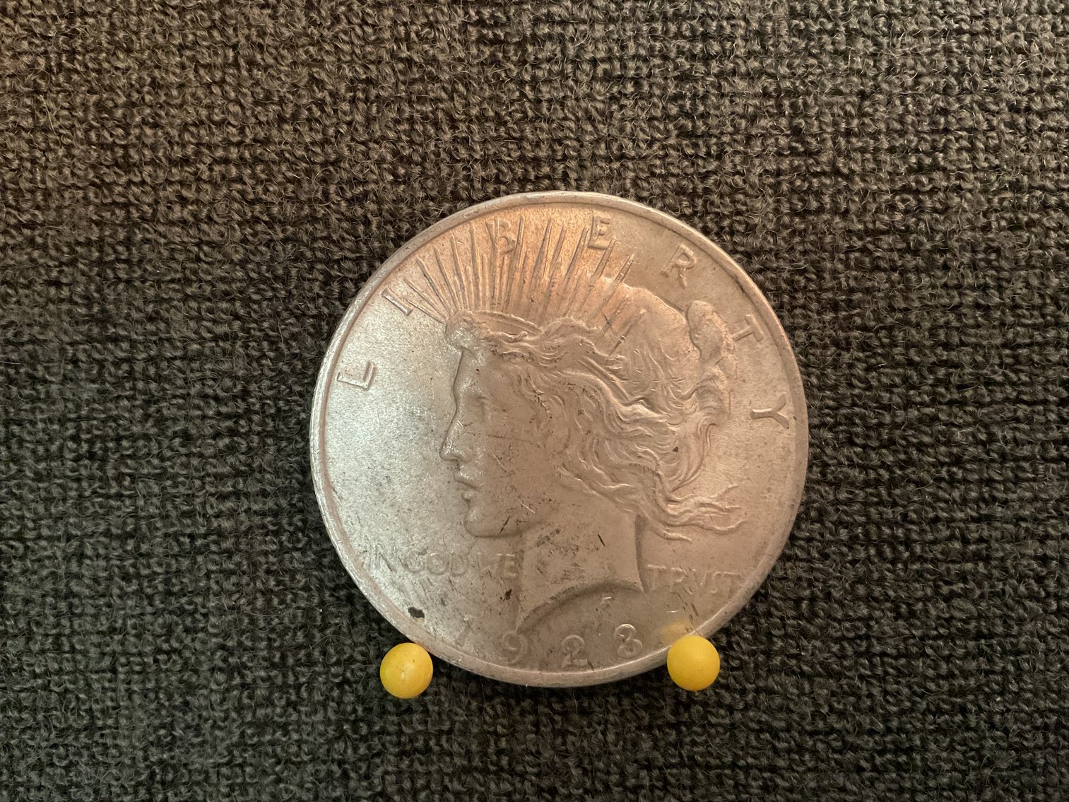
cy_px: 401
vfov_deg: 48.2
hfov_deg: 61.7
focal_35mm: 29
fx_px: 896
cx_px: 534
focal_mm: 3
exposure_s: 1/30
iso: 500
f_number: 1.8
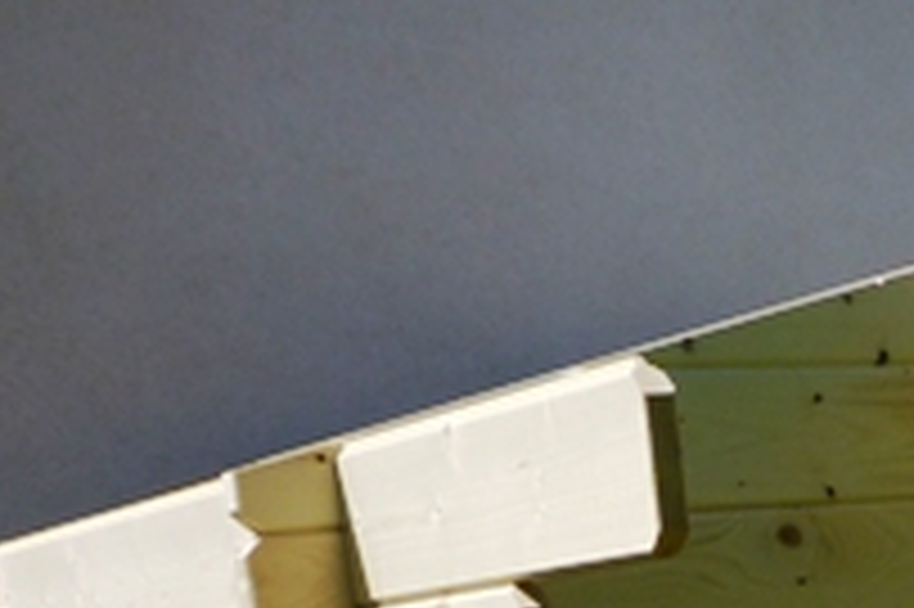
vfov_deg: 13.2
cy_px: 1018
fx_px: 2410
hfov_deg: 19.4
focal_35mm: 95
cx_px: 1256
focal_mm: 5.2
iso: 80
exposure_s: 1/640
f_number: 4
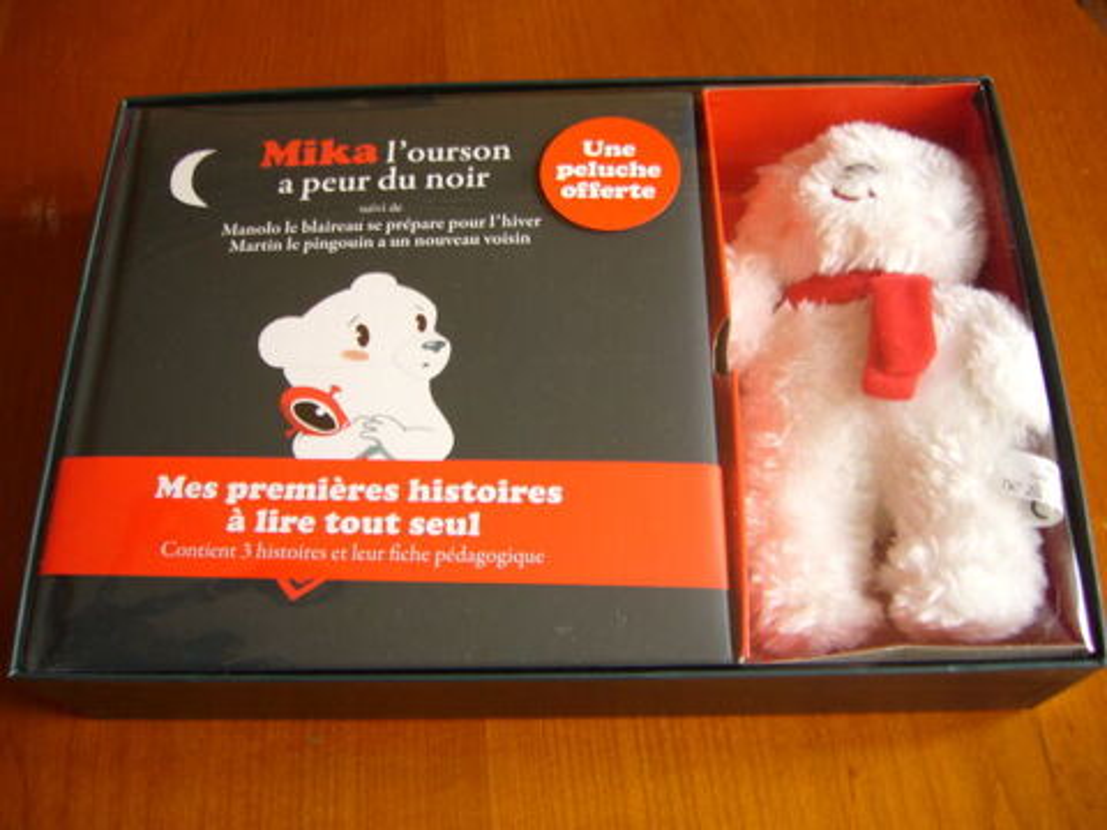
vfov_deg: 40.7
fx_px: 1119
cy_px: 415
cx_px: 554
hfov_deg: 52.6
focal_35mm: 35
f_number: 2.8
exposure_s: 1/30
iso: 100
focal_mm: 5.8
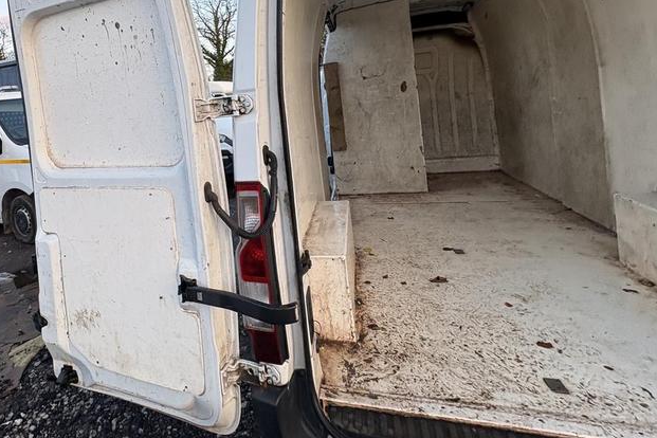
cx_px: 226
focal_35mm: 21
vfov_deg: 56.9
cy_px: 116
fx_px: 383
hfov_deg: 78.9
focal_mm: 2.22
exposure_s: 1/99
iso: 50
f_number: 2.2
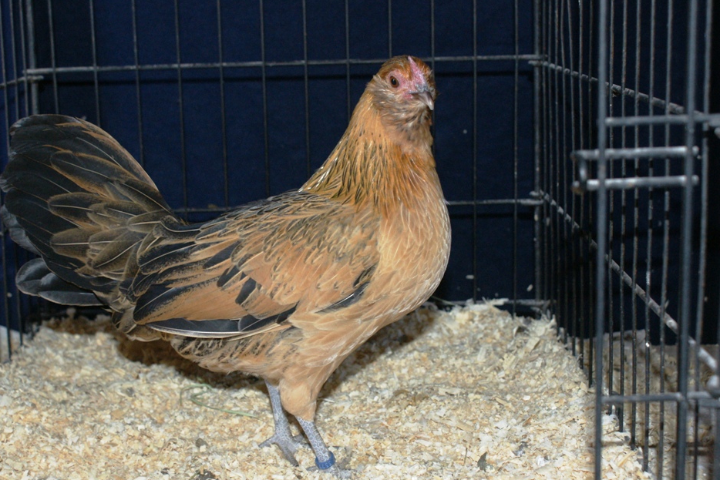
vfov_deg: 23.6
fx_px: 1151
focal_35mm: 58
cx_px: 344
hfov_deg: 34.7
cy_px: 248
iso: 800
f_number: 5.6
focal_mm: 35
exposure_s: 1/60
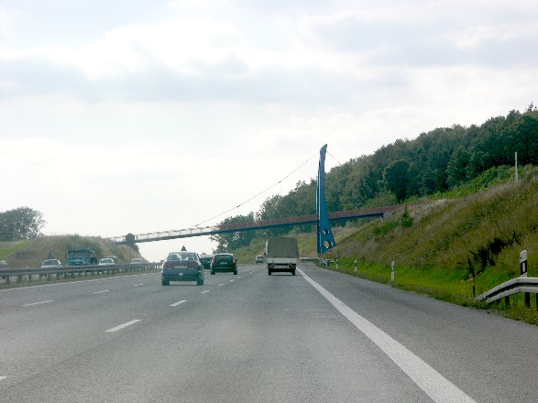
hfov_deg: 13.2
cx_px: 269
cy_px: 202
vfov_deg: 9.9
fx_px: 2331
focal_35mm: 150
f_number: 7.8
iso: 50
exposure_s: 1/245
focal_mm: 37.7
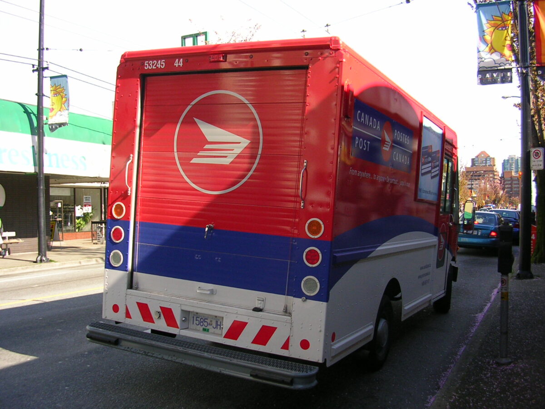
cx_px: 272
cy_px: 204
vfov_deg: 37.7
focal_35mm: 38
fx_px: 598
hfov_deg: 49.0
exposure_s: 1/366
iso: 50
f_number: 2.8
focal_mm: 5.8
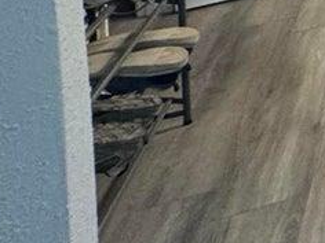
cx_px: 896
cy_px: -295
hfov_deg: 12.8
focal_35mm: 81
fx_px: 760
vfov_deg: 14.1
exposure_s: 1/60
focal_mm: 2.22
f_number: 2.2
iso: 160
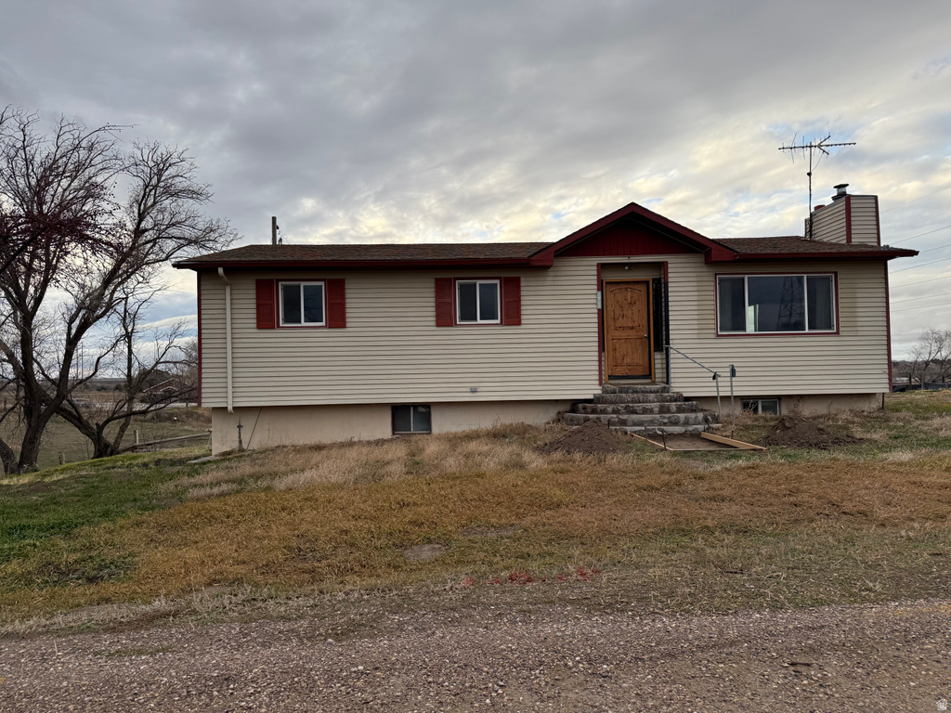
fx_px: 659
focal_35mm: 24
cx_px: 476
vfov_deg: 56.8
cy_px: 356
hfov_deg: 71.6
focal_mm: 6.76
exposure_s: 1/695
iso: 100
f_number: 1.78
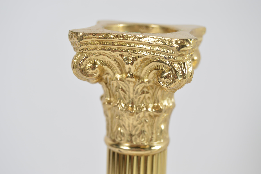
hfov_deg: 24.6
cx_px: 130
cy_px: 87
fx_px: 598
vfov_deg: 16.5
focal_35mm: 82
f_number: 7.1
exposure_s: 1/80
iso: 100
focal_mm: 55
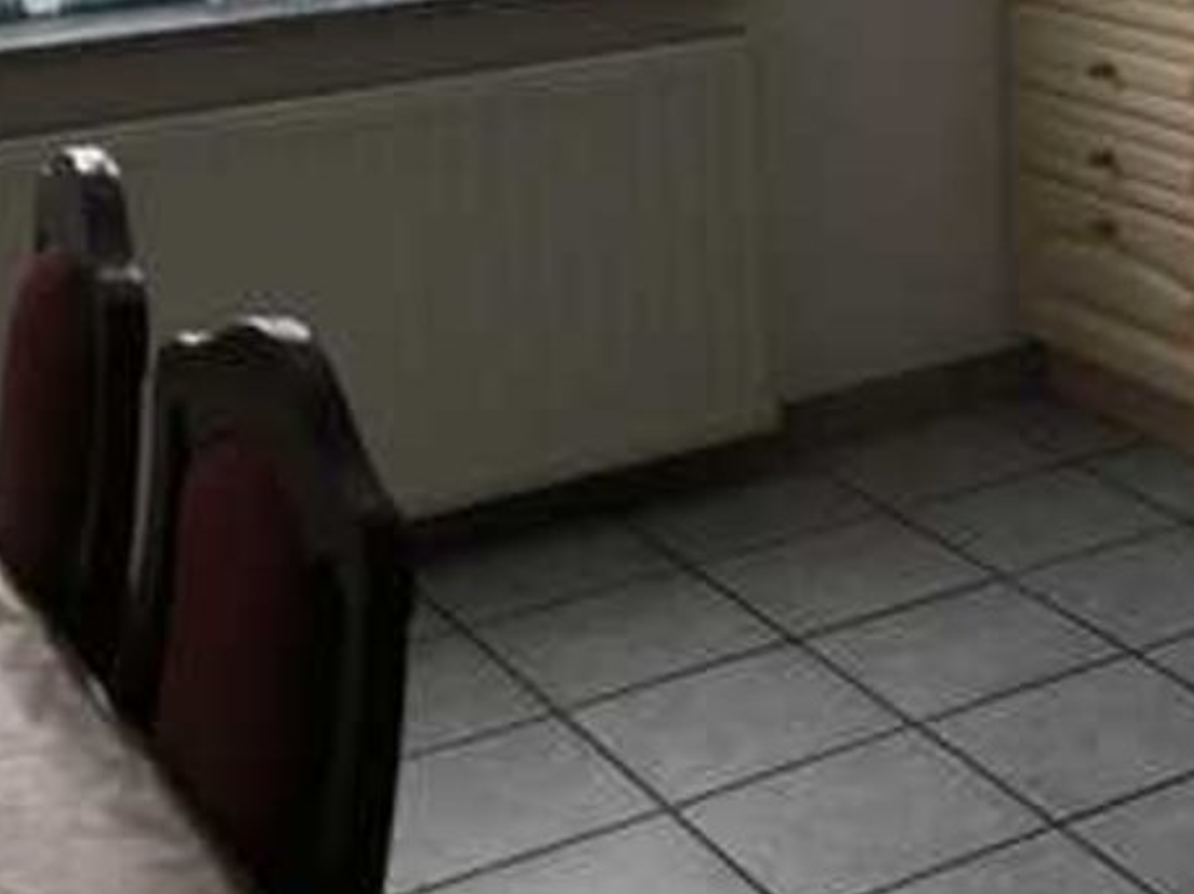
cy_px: 18
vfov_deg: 18.9
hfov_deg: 23.9
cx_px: 1332
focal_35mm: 76
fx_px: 2620
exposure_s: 1/33
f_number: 2.2
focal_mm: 4.15
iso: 80
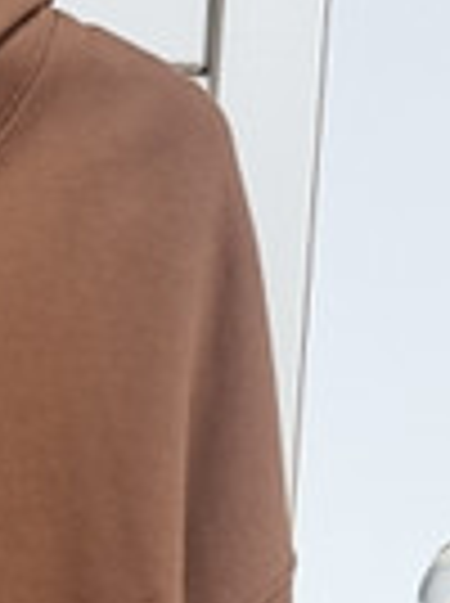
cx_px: -272
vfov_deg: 13.0
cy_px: 850
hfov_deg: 9.8
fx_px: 2539
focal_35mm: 146
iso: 125
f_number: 1.8
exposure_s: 1/60
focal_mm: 5.4
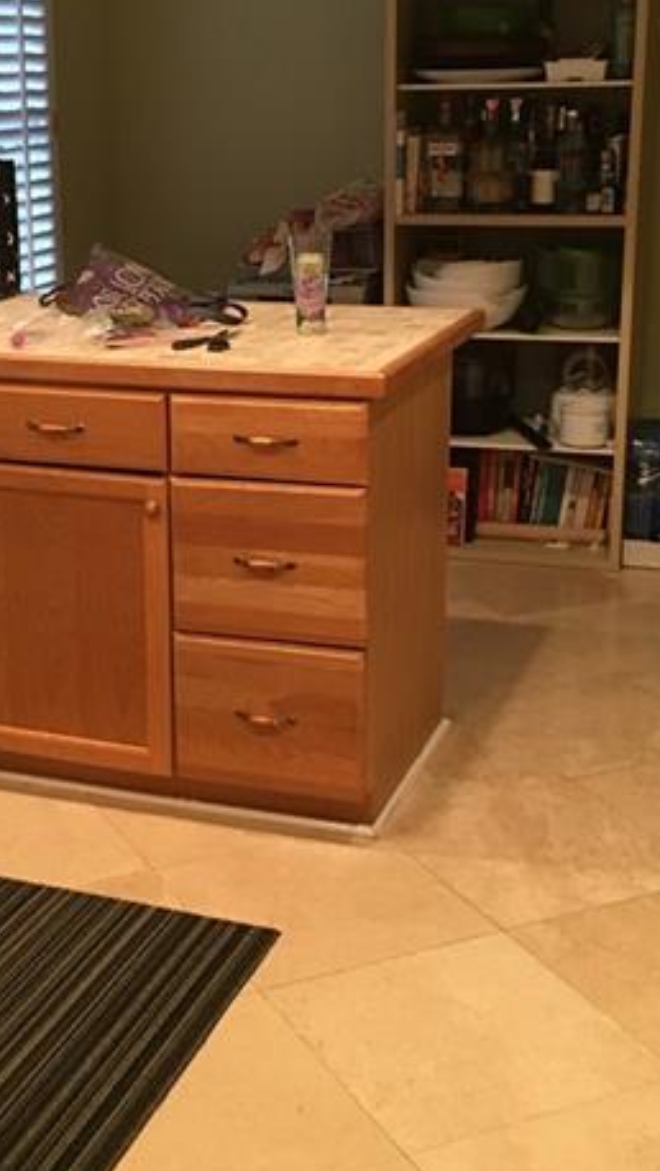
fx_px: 1647
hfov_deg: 22.5
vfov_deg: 39.1
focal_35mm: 53
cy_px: 509
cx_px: 192
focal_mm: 4.15
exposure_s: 1/30
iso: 125
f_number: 2.2
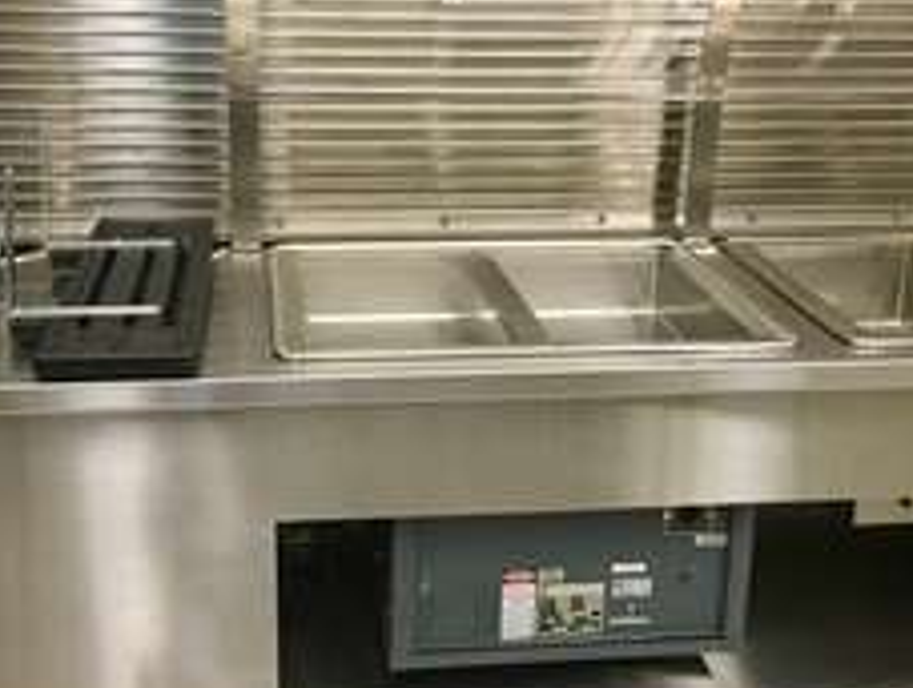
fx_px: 1347
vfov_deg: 28.6
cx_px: 471
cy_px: 318
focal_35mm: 51
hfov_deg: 37.4
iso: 80
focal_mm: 4.15
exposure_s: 1/15
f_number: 2.2
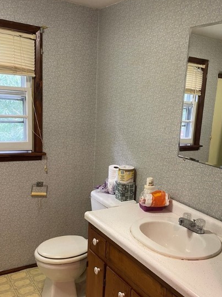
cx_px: 141
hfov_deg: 38.4
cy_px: 165
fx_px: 316
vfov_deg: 50.0
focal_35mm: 37
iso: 160
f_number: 1.6
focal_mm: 4.2
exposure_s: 1/60
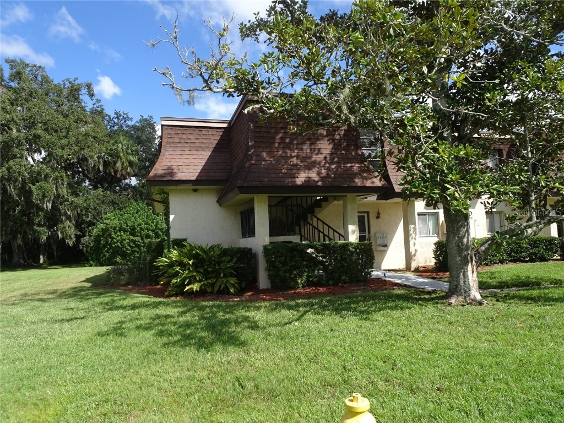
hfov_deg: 71.6
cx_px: 282
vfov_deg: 56.8
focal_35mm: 24
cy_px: 212
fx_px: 391
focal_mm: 4.1
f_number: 3.5
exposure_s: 1/500
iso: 80
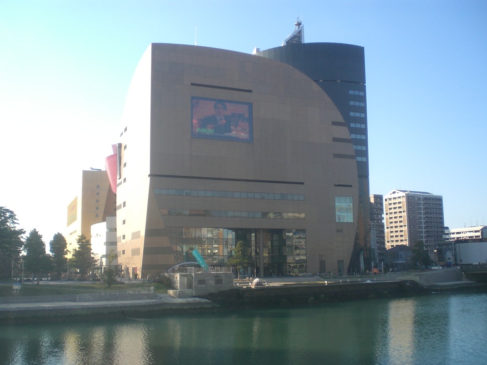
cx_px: 244
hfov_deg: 49.0
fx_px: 535
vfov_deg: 37.7
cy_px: 182
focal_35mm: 38
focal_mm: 6.3
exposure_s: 1/320
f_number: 3.1
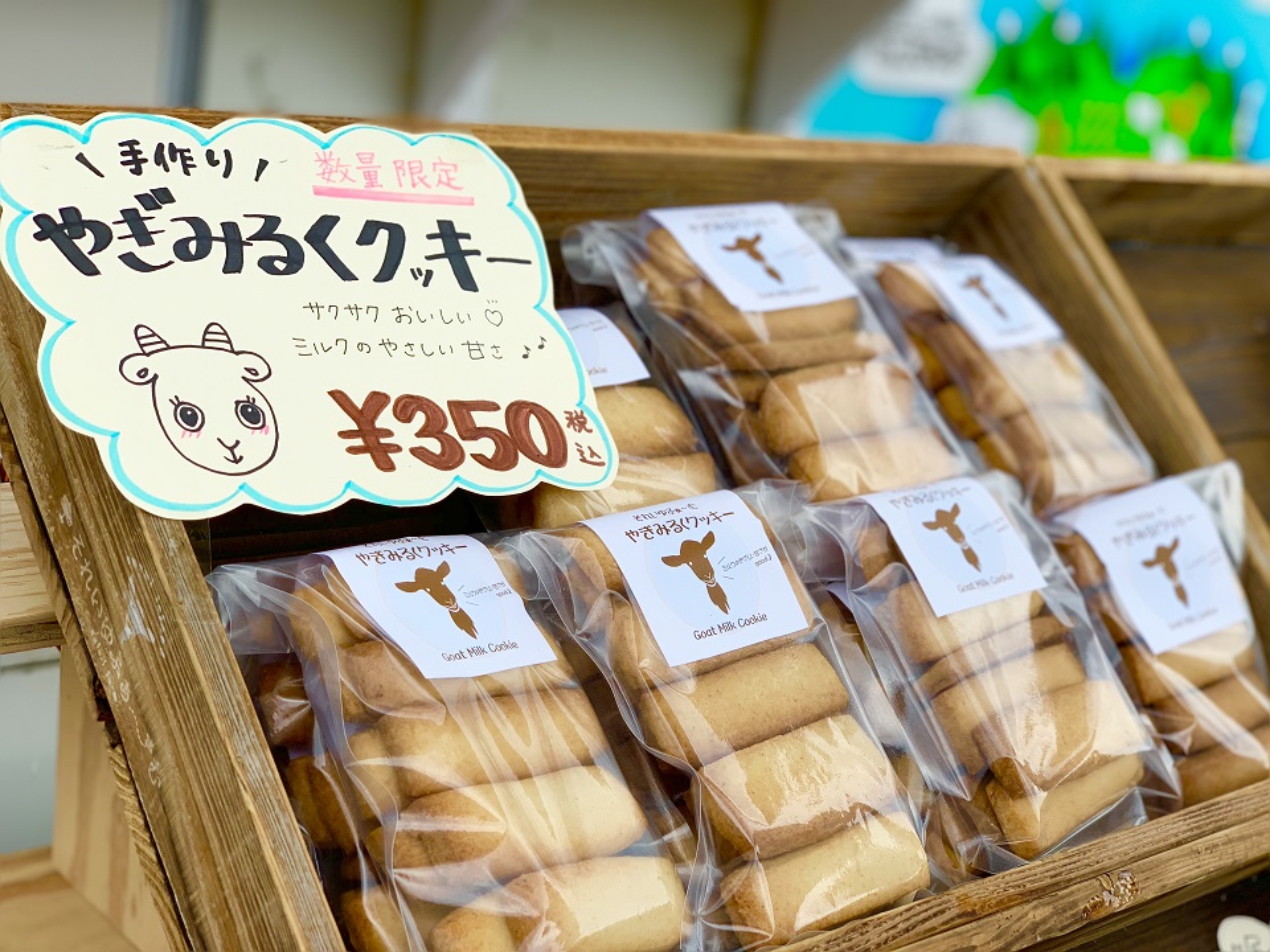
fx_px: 1908
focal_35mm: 52
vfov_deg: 28.0
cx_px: 635
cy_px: 476
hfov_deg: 36.8
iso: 16
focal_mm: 6
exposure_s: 1/761
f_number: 2.4
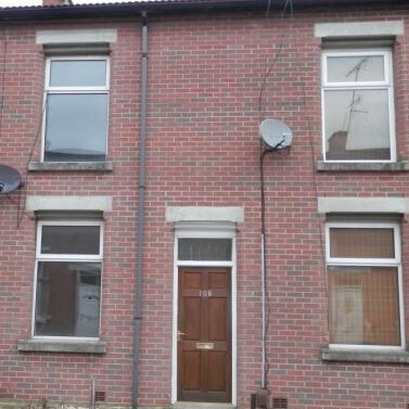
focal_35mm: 41
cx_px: 151
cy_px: 220
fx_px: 548
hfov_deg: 40.6
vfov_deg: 40.9
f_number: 3.3
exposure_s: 1/40
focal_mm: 5.5
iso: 80
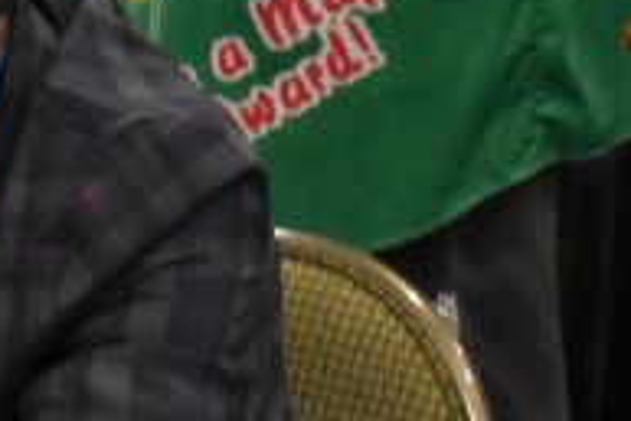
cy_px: -101
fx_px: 4087
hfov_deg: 8.4
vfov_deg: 5.9
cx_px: -615
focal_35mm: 233
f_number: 4
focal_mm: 26
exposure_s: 1/60
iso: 3600
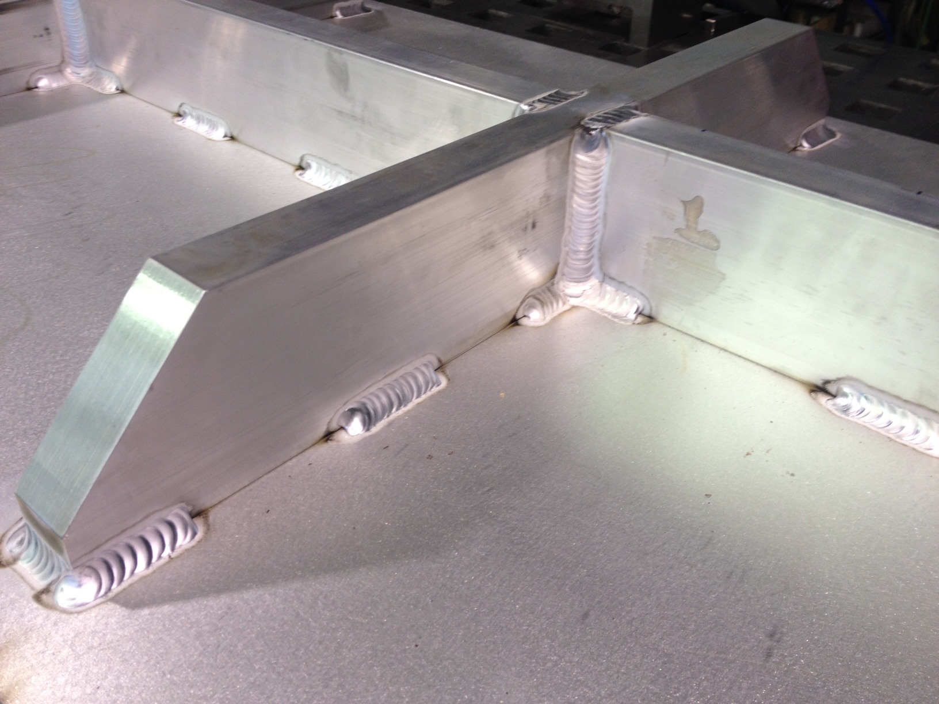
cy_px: 352
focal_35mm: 35
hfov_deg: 52.6
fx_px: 949
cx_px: 470
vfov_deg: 40.7
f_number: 2.4
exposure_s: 1/30
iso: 80
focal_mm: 4.28
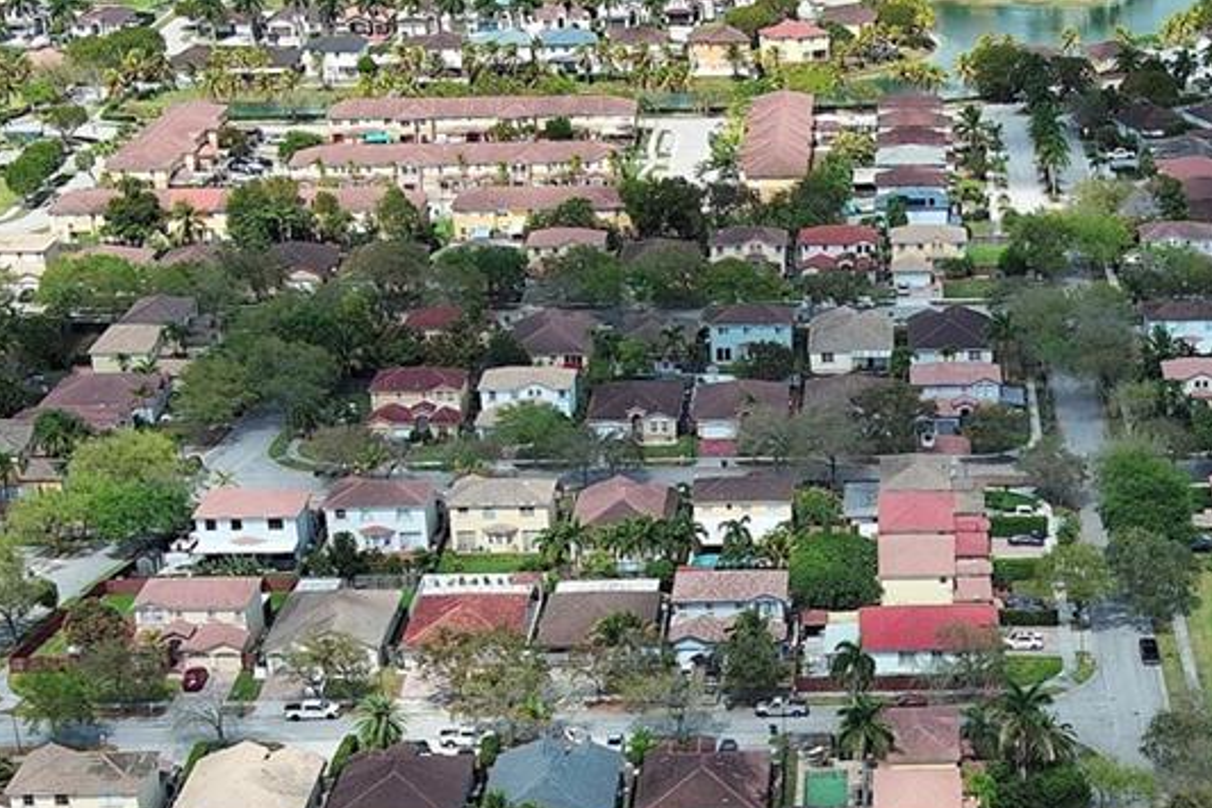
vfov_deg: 15.5
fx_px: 2928
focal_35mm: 87
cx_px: 1044
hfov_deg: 22.9
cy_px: 701
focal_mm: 10.57
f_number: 2.8
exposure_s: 1/1486
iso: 100
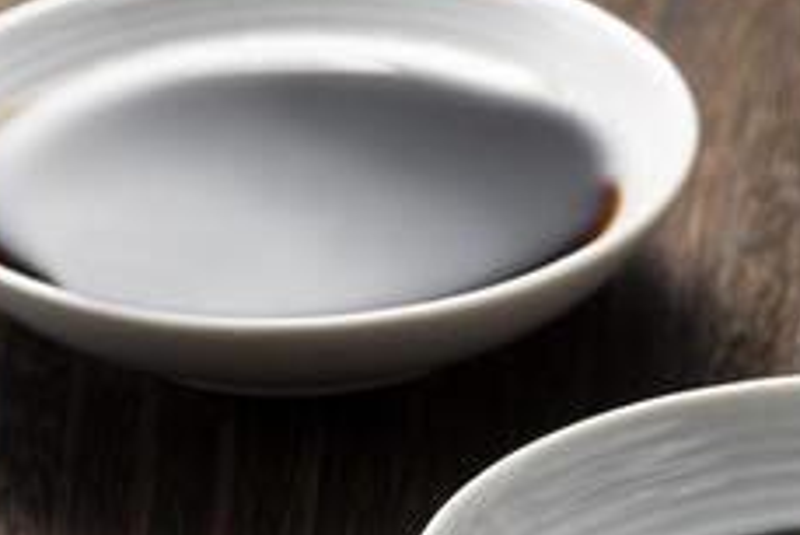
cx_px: 604
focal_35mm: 229
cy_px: 423
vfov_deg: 6.0
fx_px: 5092
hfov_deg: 9.0
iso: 100
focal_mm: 105
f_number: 16
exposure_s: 1/250
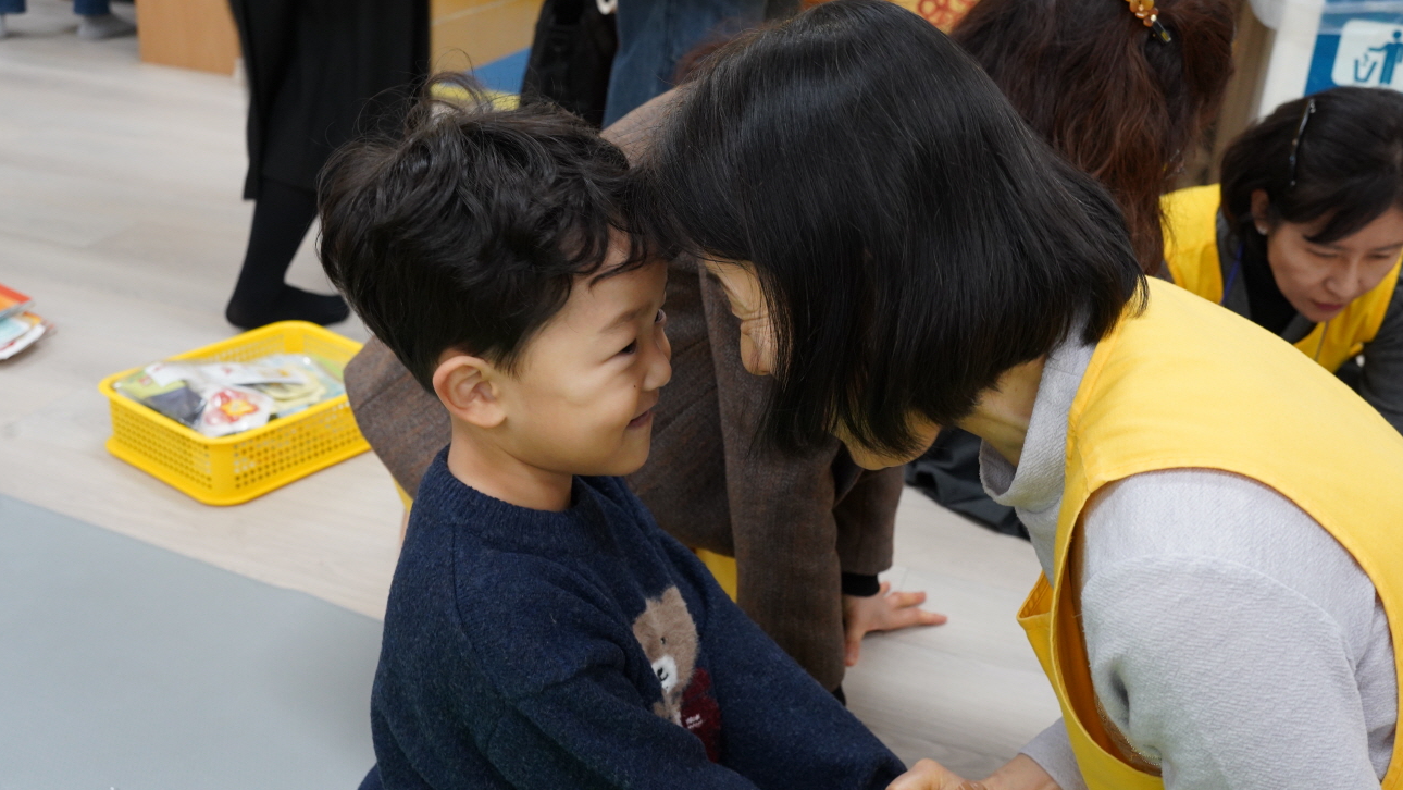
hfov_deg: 52.8
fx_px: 1414
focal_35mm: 38
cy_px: 363
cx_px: 702
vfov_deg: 31.2
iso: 2500
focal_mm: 36
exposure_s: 1/50
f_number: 7.1
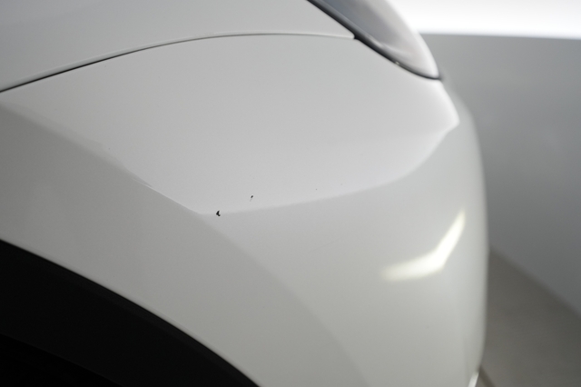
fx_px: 452
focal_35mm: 28
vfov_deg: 46.4
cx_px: 290
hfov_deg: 65.5
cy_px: 194
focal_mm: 28
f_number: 5
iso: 1000
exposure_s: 1/100
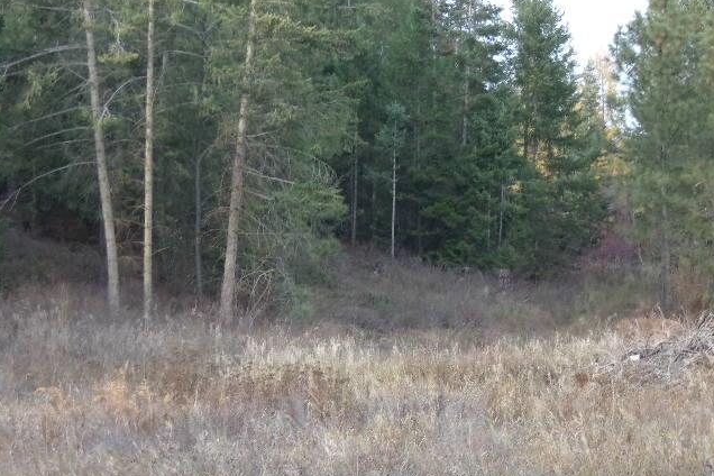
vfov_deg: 12.1
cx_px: 356
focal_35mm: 113
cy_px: 247
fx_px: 2241
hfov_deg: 18.1
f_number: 6.6
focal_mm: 19.6
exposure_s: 1/60
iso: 113
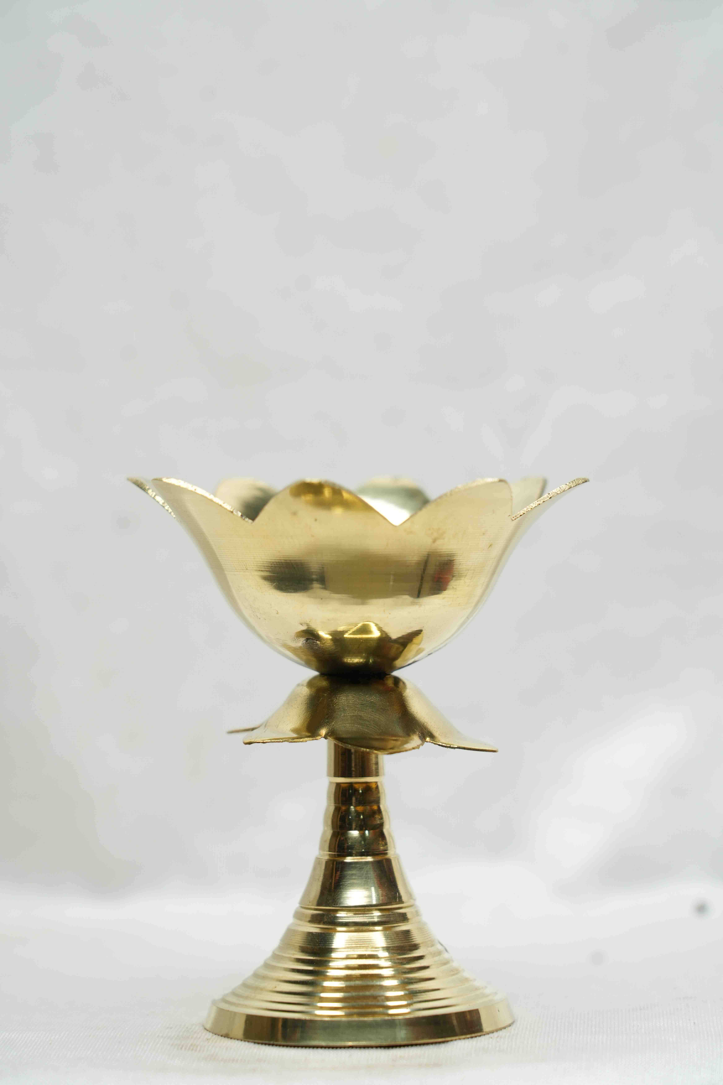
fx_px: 3163
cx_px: 362
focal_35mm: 105
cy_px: 542
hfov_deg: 13.0
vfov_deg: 19.5
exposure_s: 1/60
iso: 250
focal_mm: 105
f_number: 5.6
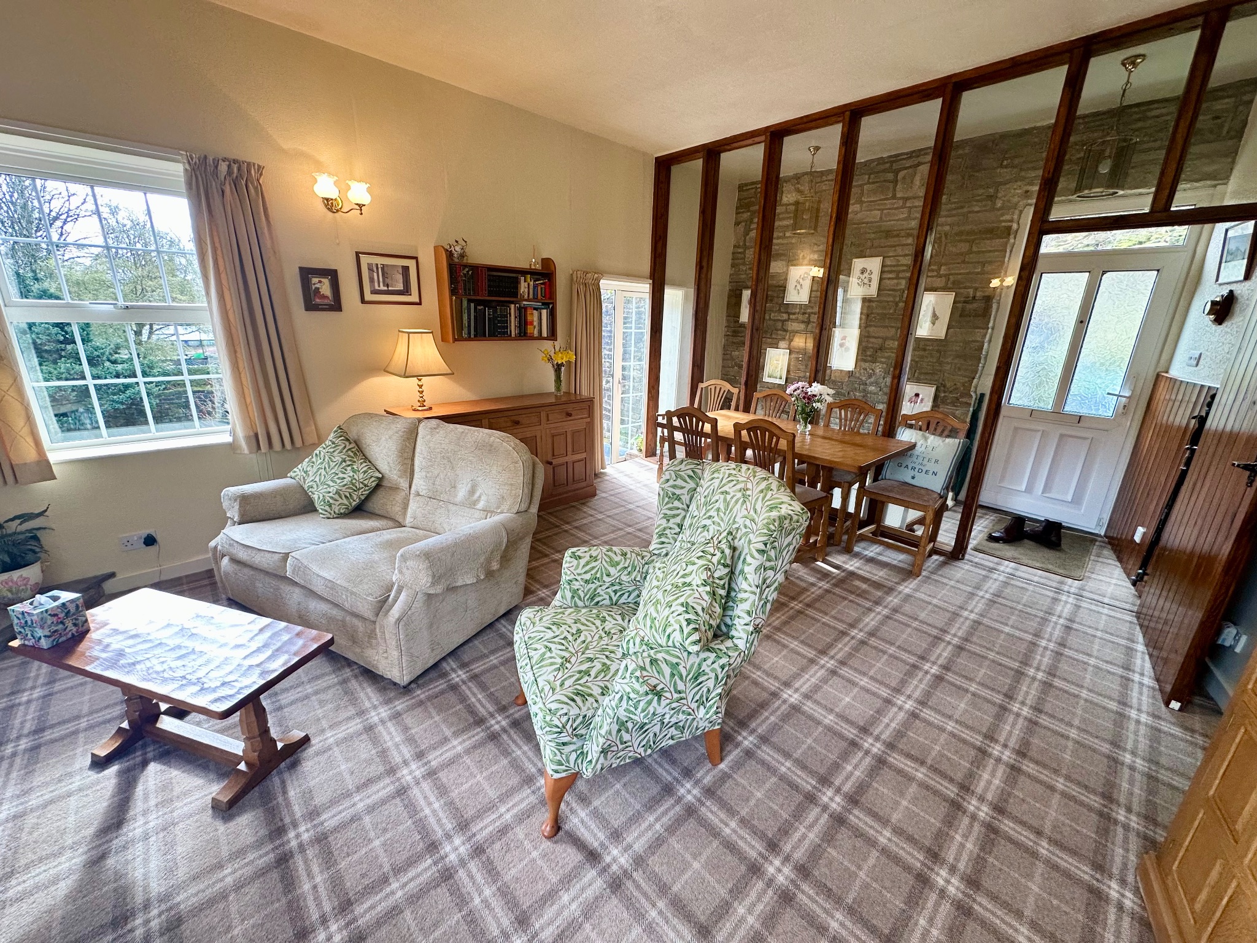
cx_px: 628
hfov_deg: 102.1
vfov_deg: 85.7
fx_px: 508
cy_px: 472
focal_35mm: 14
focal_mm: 2.22
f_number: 2.2
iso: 100
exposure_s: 1/100
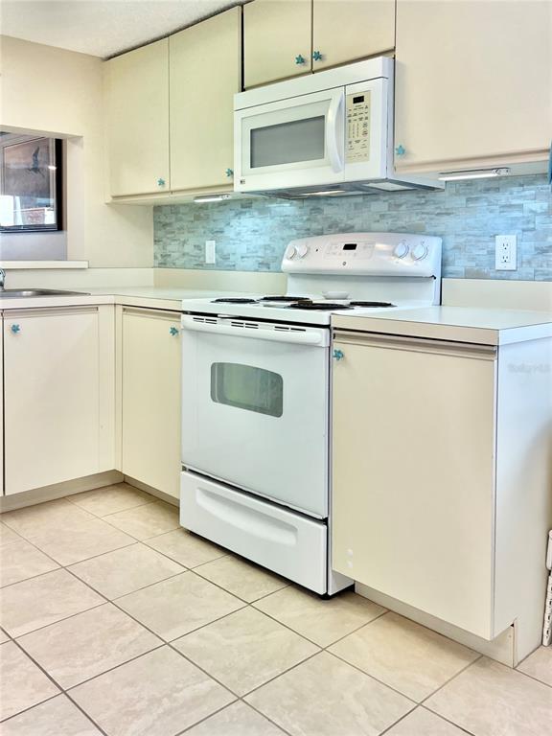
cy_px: 368
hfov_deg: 53.1
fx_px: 553
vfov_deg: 67.3
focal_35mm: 26
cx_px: 276
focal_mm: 5.7
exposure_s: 1/120
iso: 50
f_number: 1.5
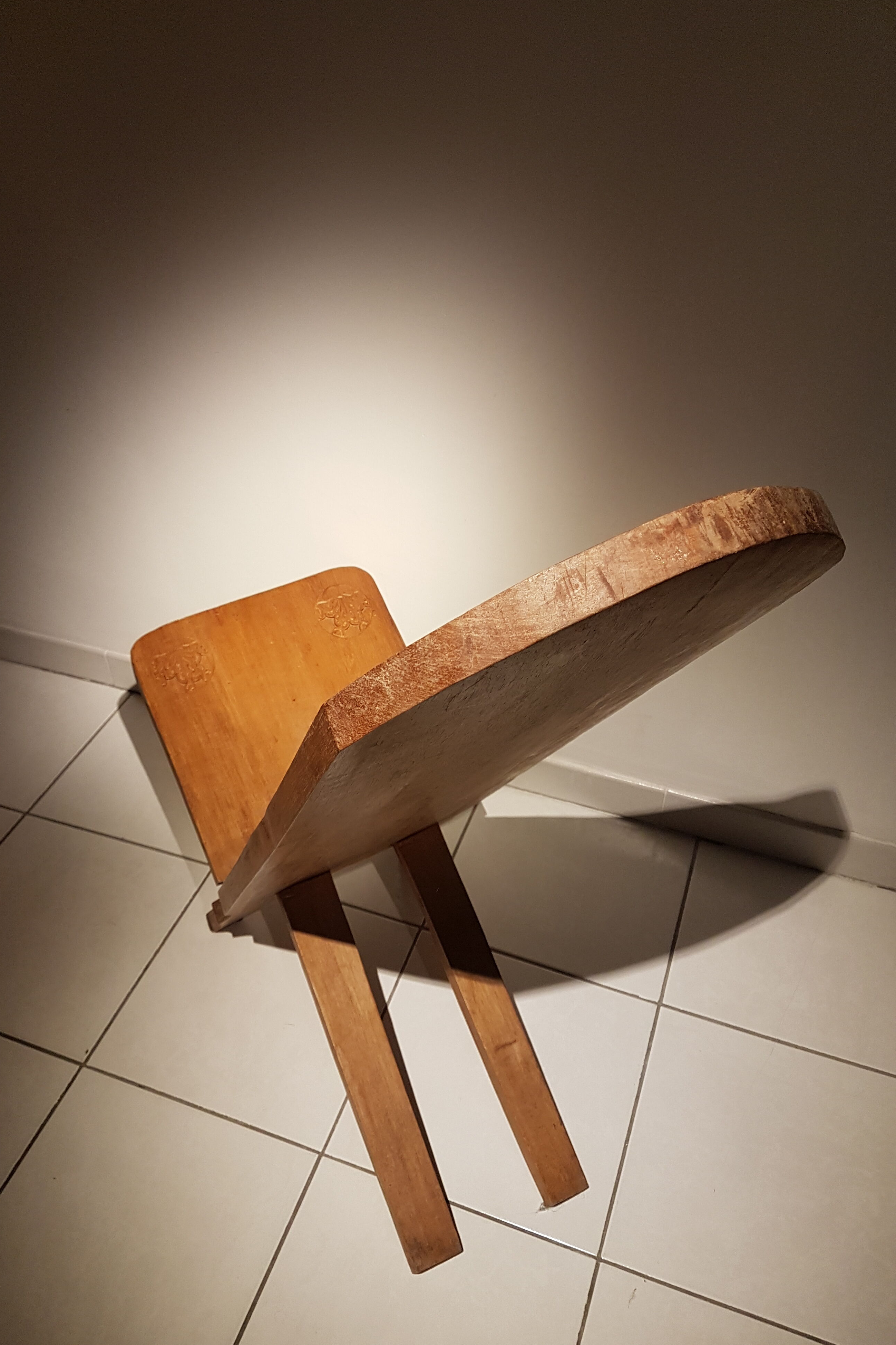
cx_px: 412
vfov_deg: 65.5
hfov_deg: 46.4
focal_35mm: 28
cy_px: 667
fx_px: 1045
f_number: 1.7
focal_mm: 4.2
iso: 100
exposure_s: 1/50
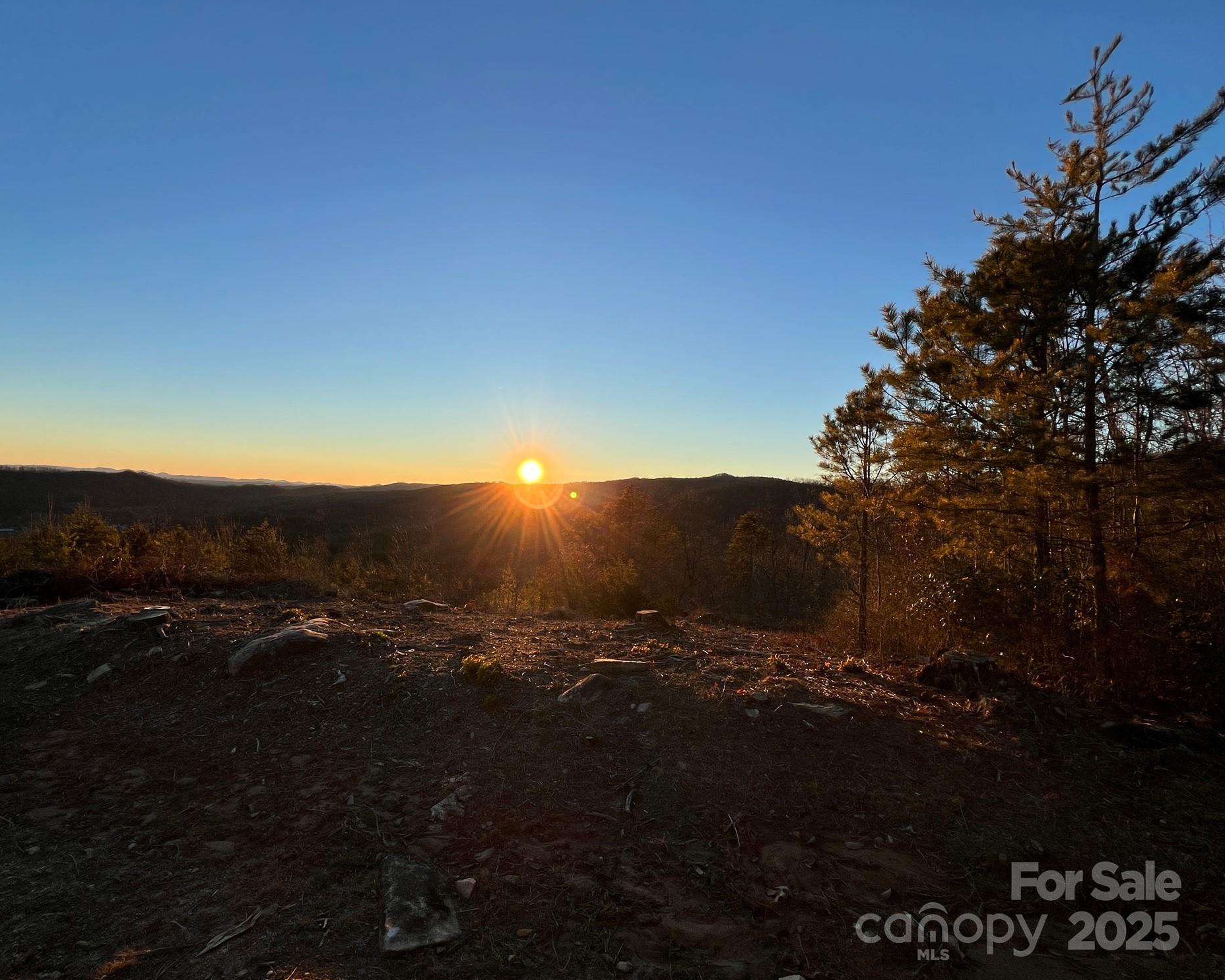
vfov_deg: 88.0
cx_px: 553
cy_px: 479
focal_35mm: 14
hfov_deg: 100.4
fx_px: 508
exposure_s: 1/1096
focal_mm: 1.57
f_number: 1.8
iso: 32
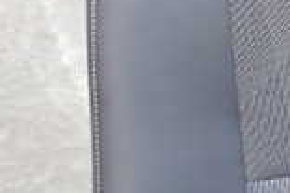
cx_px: 424
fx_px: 967
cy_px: 108
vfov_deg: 11.4
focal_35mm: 120
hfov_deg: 15.8
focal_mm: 5.4
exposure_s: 1/30
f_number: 2.3
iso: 500
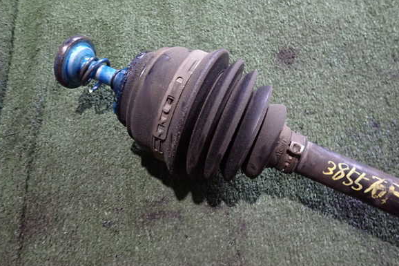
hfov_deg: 67.4
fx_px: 299
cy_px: 131
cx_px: 199
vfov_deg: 47.9
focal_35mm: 27
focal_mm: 4.5
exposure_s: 1/30
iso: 500
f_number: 2
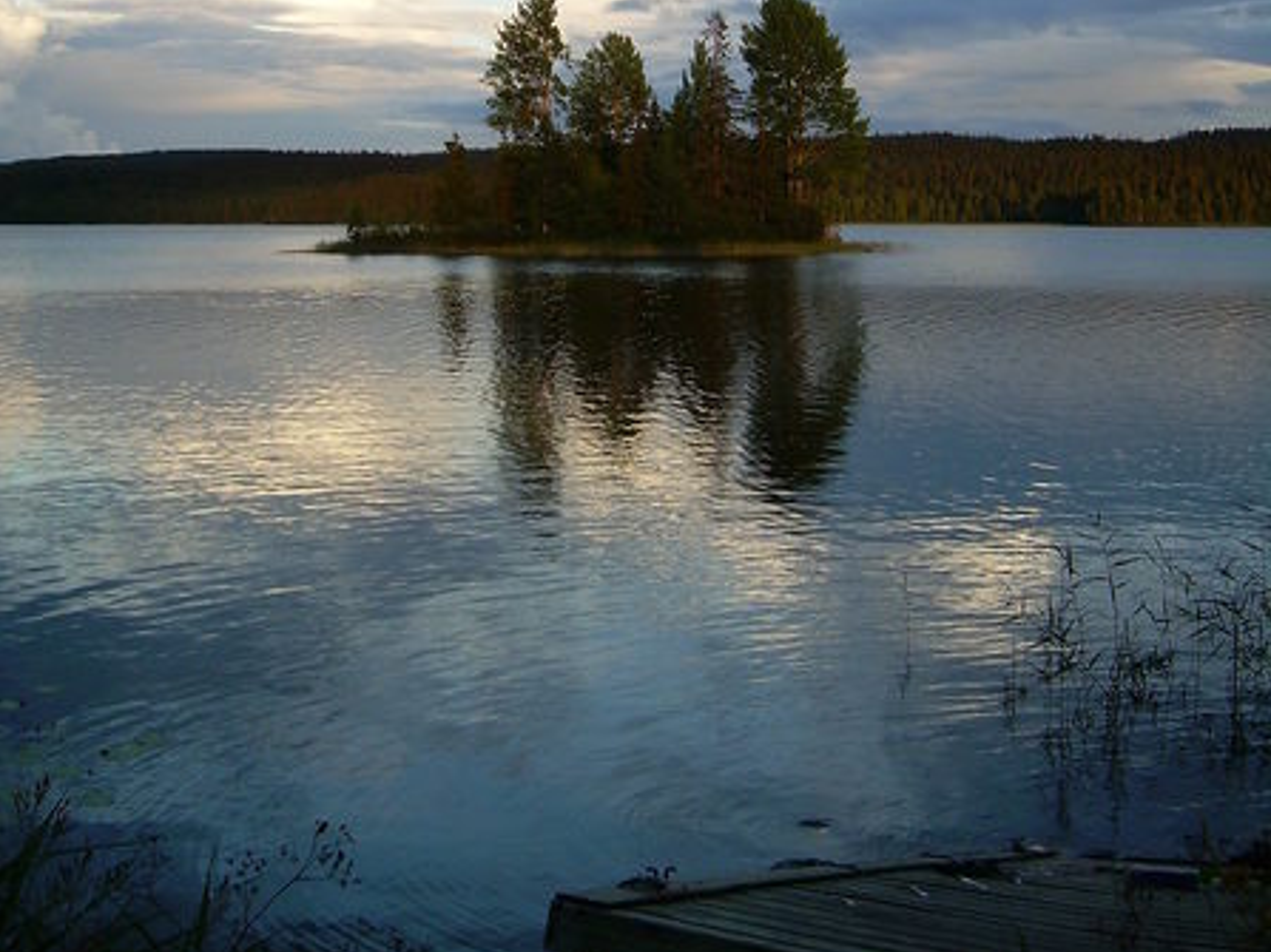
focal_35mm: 51
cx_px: 636
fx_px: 1872
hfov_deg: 37.5
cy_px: 210
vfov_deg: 28.0
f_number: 2.8
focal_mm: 6.3
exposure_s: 1/229
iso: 50
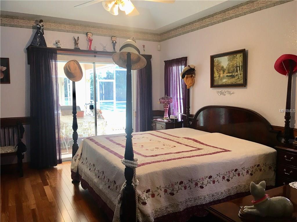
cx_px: 148
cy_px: 111
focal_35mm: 29
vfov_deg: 48.2
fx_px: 249
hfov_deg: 61.7
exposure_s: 1/15
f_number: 2.2
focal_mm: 4.15
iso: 25
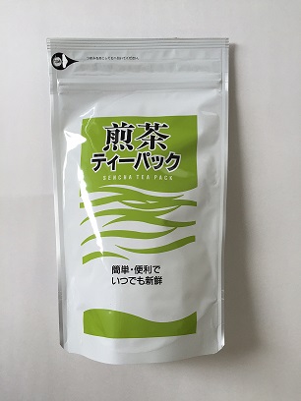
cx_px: 150
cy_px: 200
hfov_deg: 48.2
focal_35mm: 29
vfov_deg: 61.7
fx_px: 336
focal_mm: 4.15
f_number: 2.2
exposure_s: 1/120
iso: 50
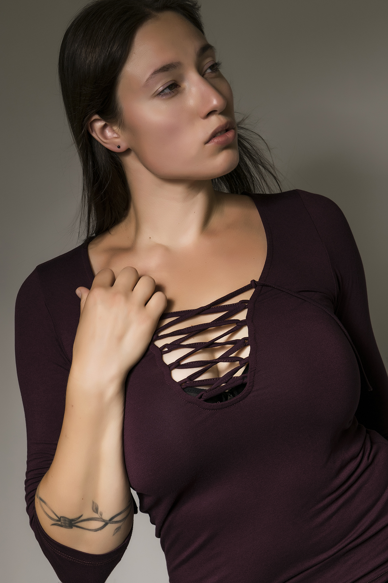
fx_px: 1333
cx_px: 194
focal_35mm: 82
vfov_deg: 24.6
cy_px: 292
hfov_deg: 16.6
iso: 100
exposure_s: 1/100
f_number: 11
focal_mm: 55
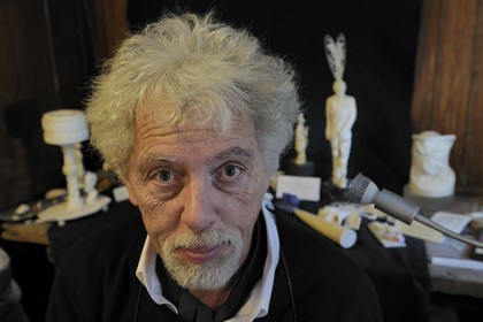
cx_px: 242
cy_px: 161
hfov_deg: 50.7
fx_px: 510
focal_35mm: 38
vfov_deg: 35.1
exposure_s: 1/20
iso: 800
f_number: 4.5
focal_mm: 38
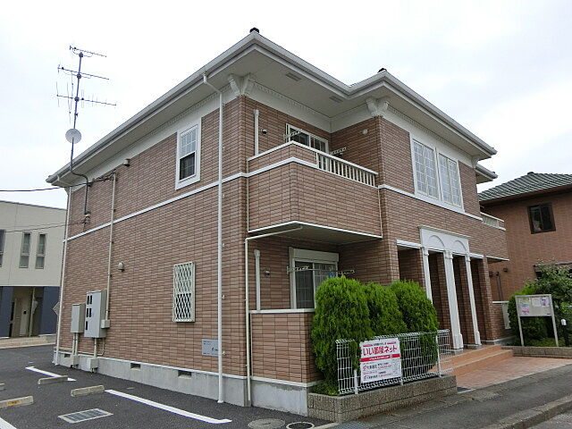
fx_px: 413
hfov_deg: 69.4
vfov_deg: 54.9
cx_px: 286
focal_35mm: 25
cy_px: 214
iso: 160
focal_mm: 4.5
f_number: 3.5
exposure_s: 1/1000
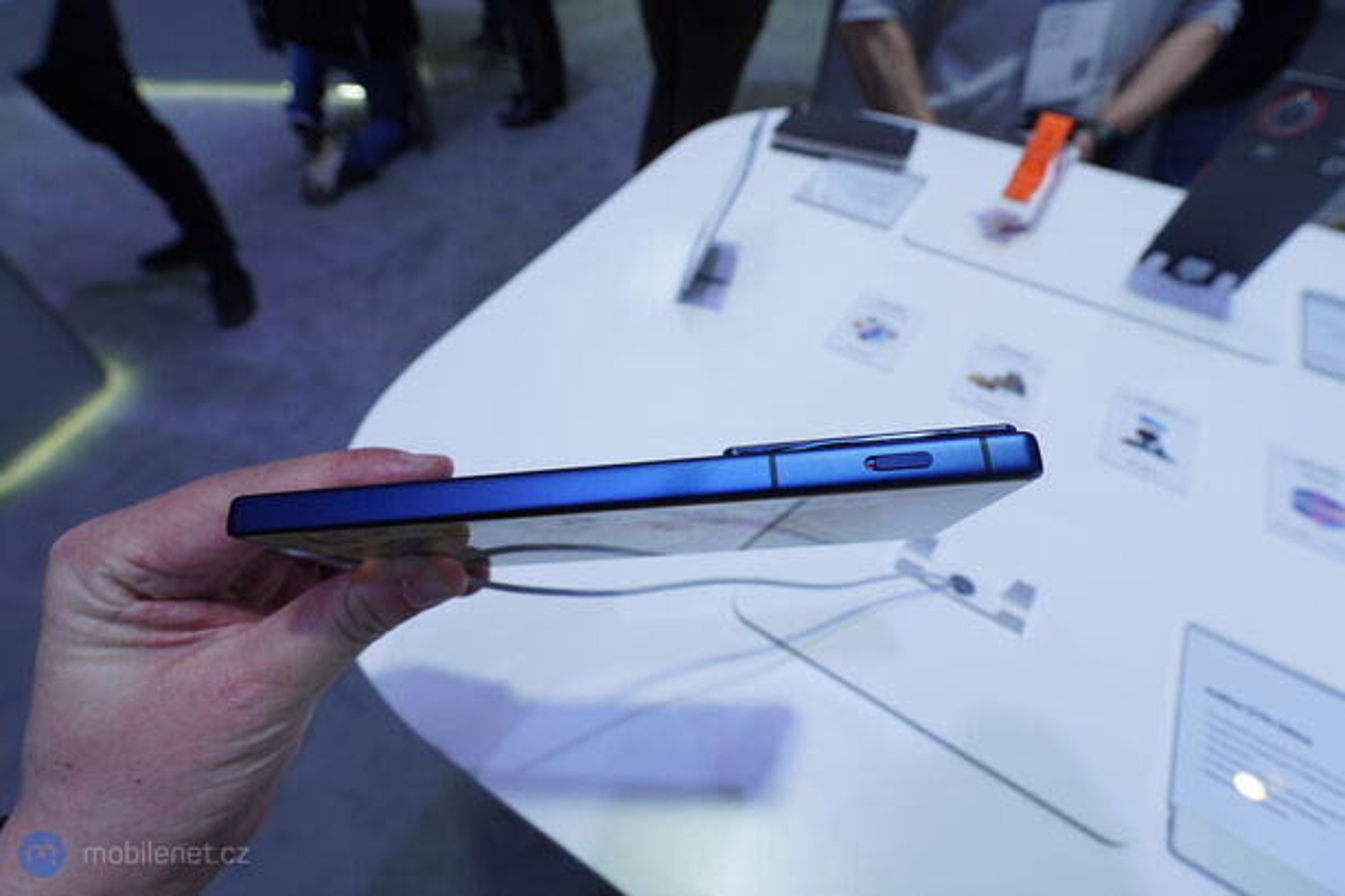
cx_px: 672
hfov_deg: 95.0
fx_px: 616
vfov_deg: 72.0
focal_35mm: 16
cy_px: 448
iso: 200
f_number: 5
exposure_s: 1/160
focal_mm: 11
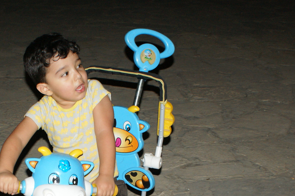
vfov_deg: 16.6
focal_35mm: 81
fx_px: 663
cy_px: 173
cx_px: 109
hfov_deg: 25.0
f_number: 5.6
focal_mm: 26
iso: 400
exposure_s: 1/60
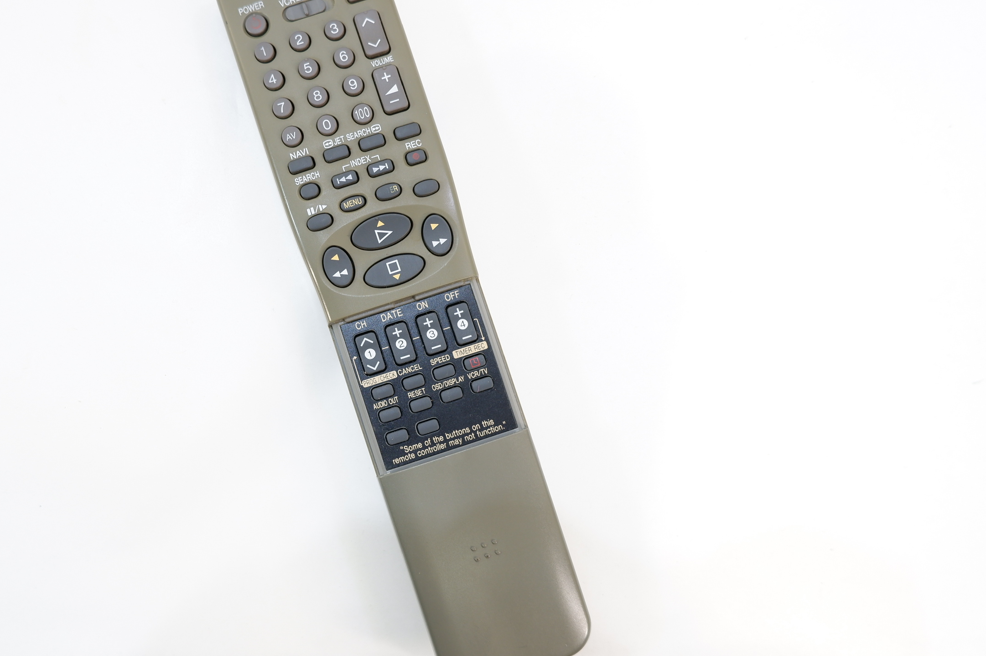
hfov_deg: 58.4
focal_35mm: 32
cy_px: 360
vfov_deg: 41.0
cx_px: 402
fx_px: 876
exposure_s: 1/60
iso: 200
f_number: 3.5
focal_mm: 15
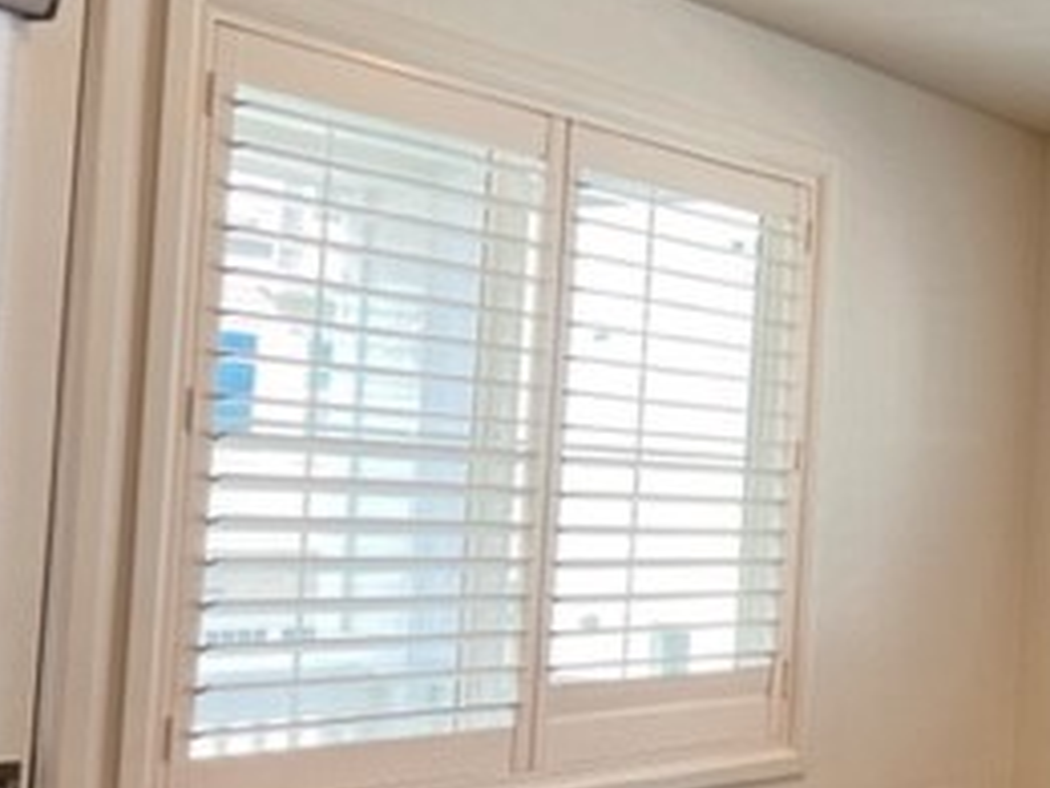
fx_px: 1941
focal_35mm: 64
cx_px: 1208
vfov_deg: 22.9
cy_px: 436
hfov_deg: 27.2
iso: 80
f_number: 1.5
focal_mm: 5.7
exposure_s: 1/120
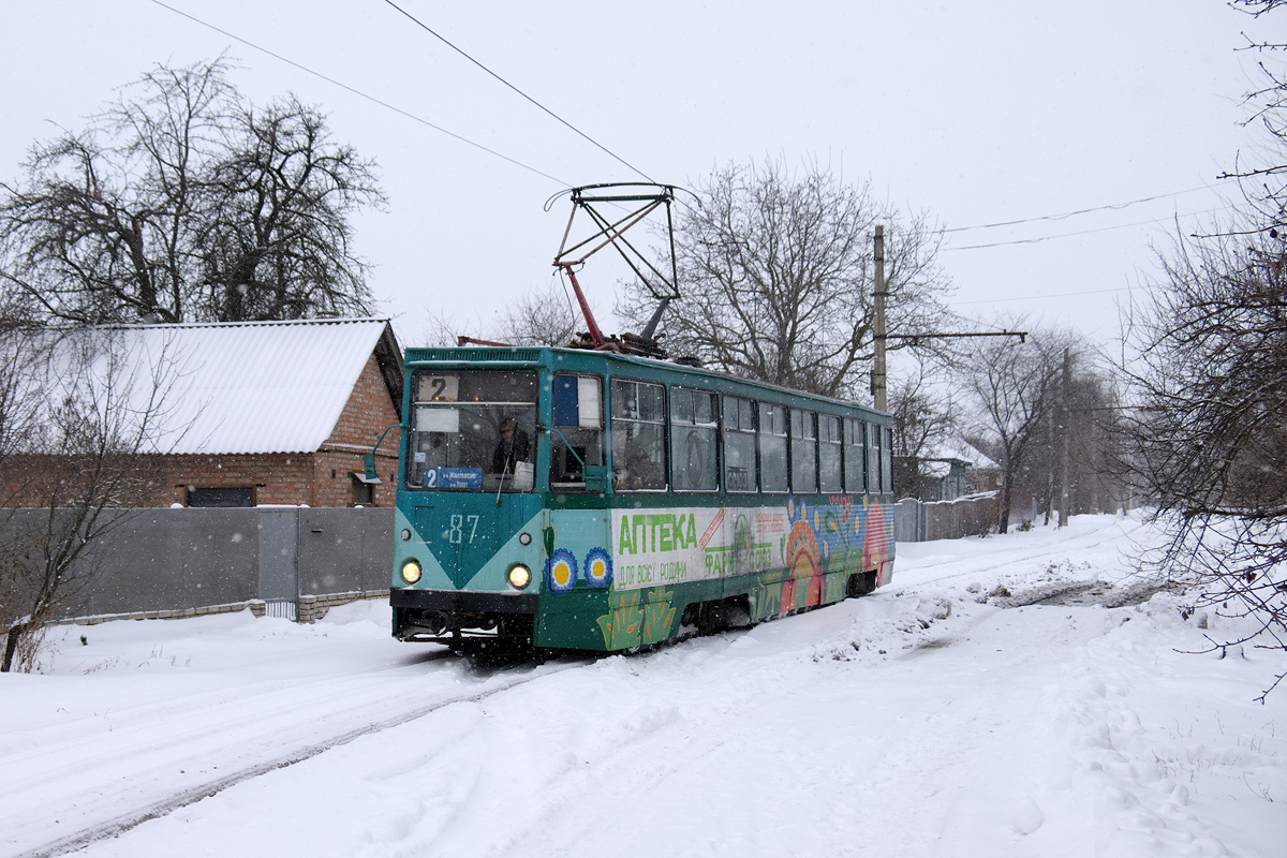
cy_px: 429
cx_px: 644
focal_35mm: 40
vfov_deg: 33.4
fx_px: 1430
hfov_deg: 48.5
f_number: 4.2
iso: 400
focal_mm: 26.6
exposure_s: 1/500
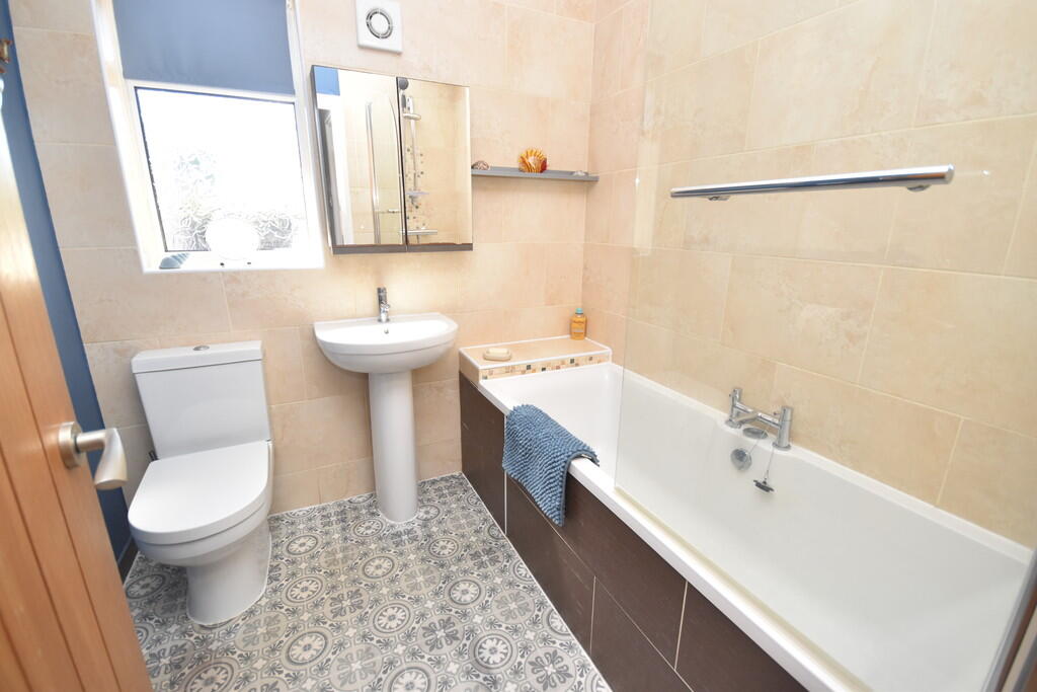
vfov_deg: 77.3
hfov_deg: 100.4
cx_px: 518
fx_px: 432
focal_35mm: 15
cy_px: 346
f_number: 4.5
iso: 800
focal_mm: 10
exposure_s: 1/160
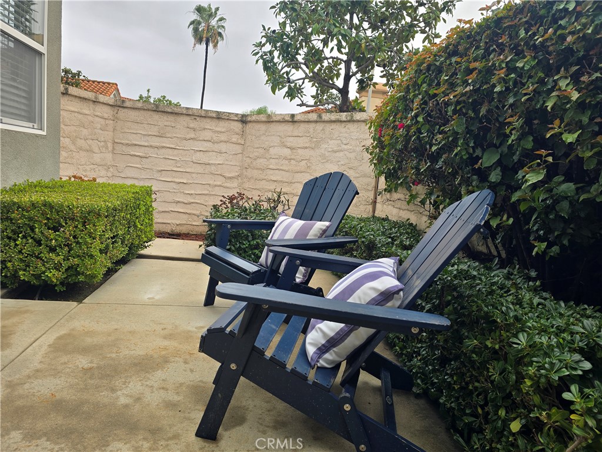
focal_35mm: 23
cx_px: 301
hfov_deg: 73.9
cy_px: 226
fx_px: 400
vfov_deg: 58.9
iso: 12
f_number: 1.7
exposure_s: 1/193
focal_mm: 6.3
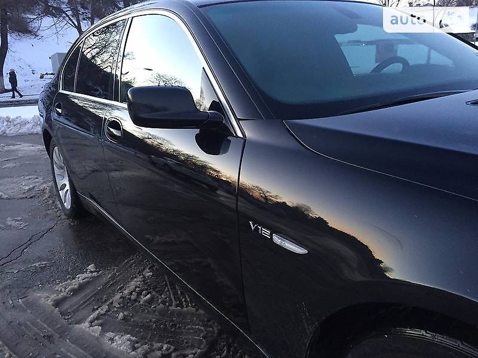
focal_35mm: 29
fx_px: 400
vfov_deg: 48.2
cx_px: 239
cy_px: 179
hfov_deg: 61.7
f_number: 2.2
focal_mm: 4.2
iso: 200
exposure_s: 1/33
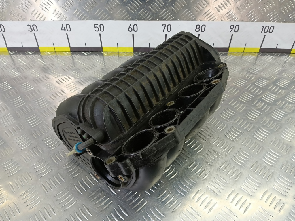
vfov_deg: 58.9
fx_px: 196
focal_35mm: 23
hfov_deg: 73.9
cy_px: 110
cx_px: 148
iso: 162
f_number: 1.6
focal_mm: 4.11
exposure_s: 1/50
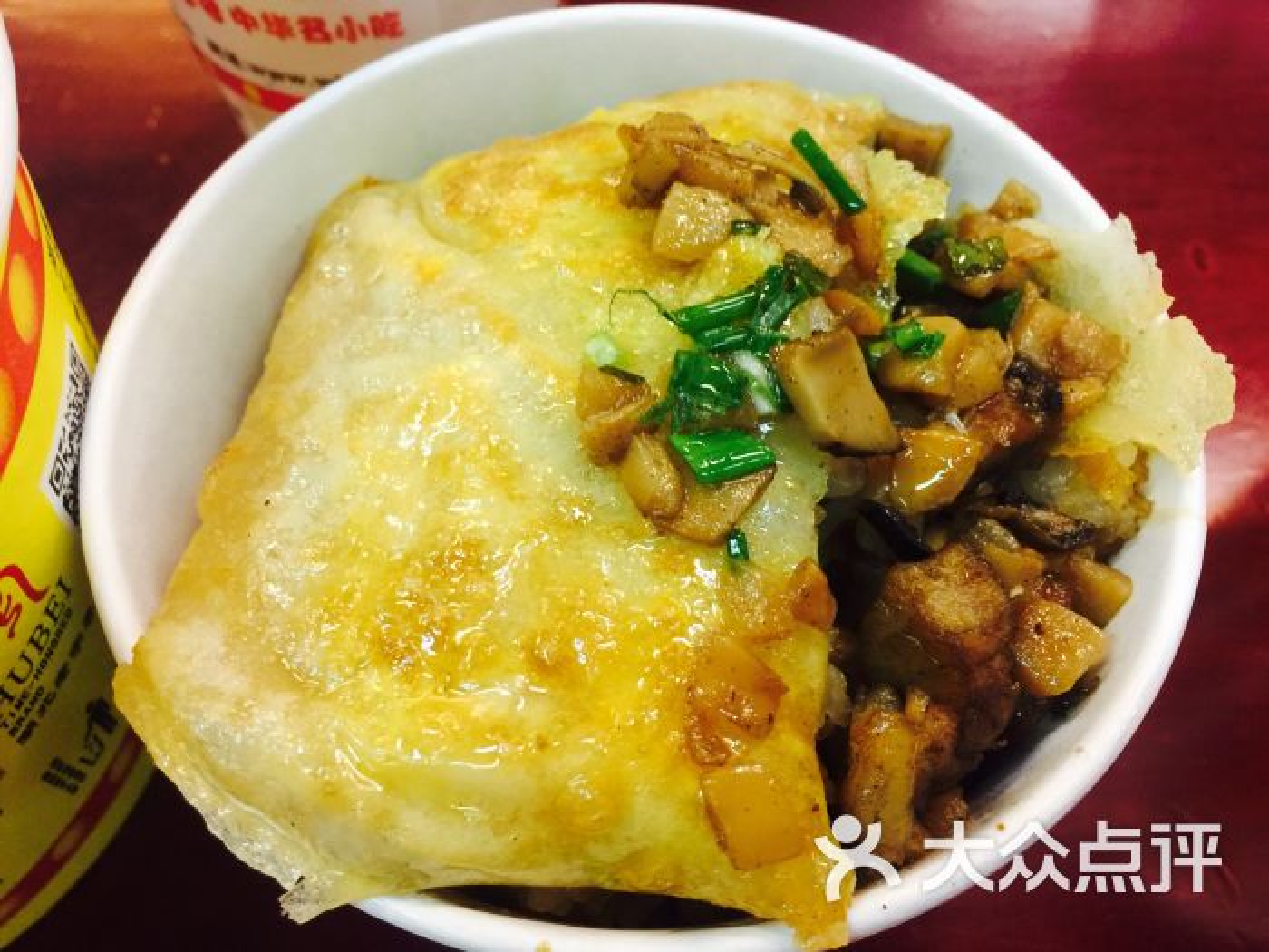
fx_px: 1063
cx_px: 634
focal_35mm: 29
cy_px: 476
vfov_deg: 48.2
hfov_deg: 61.7
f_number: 2.2
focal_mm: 4.15
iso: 80
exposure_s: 1/17
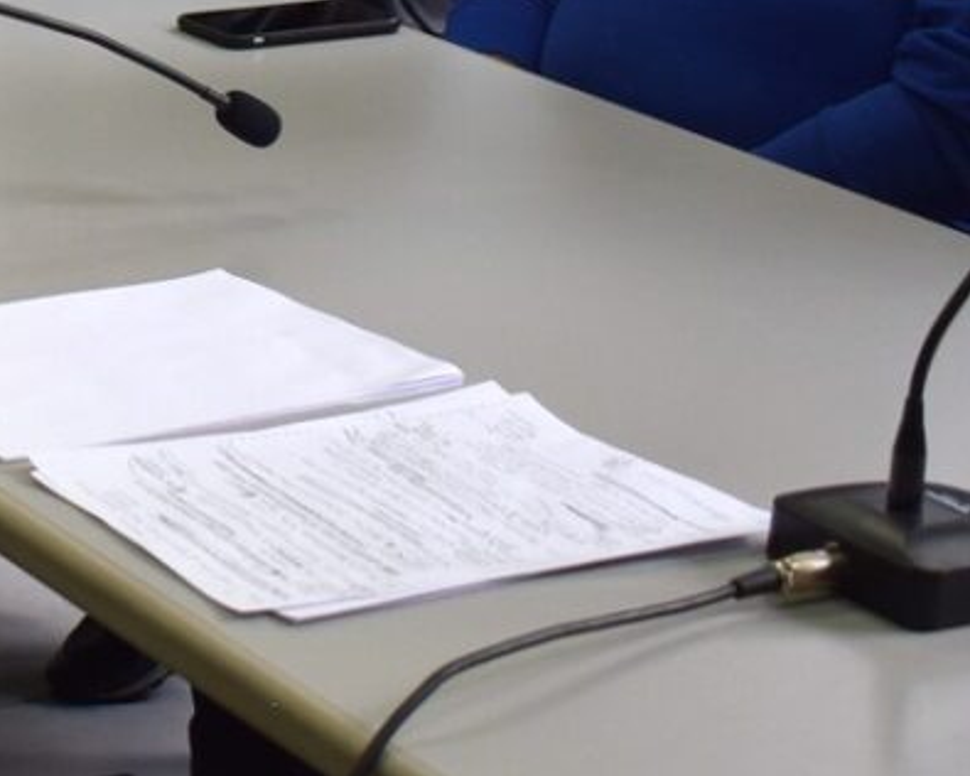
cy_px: -318
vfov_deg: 10.9
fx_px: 3928
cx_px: -678
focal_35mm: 137
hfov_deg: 13.0
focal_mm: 25
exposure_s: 1/80
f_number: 4.5
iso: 400
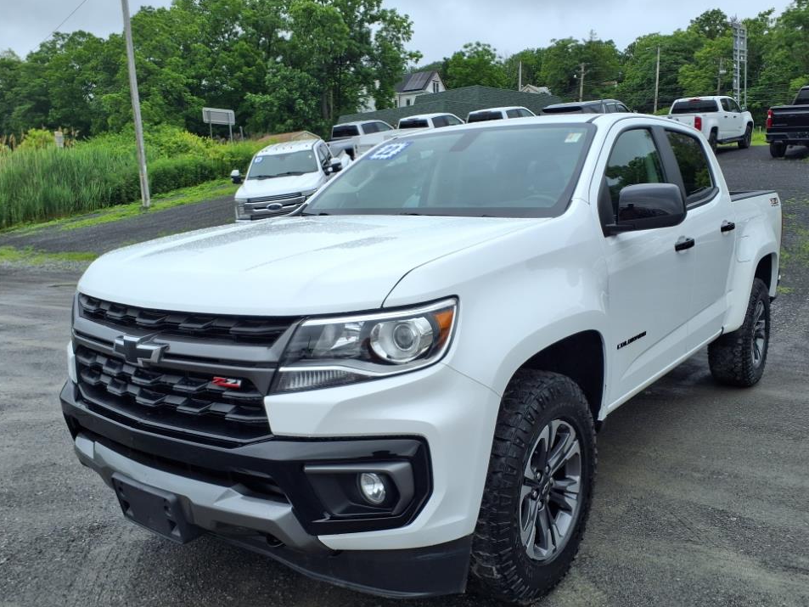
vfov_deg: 48.2
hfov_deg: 61.6
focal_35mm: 29
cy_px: 309
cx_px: 415
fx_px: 678
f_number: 1.9
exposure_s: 1/2000
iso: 40
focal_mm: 3.58
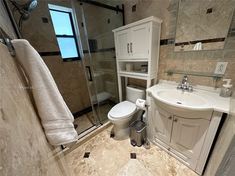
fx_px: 95
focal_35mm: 14
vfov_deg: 85.7
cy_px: 88
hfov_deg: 102.1
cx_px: 118
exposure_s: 1/60
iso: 160
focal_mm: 2.22
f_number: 2.2
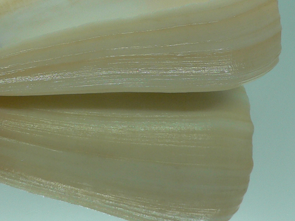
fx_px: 639
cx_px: 103
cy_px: 24
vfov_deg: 19.3
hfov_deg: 25.9
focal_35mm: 75
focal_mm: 4.6
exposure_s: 1/80
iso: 80
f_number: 2.8
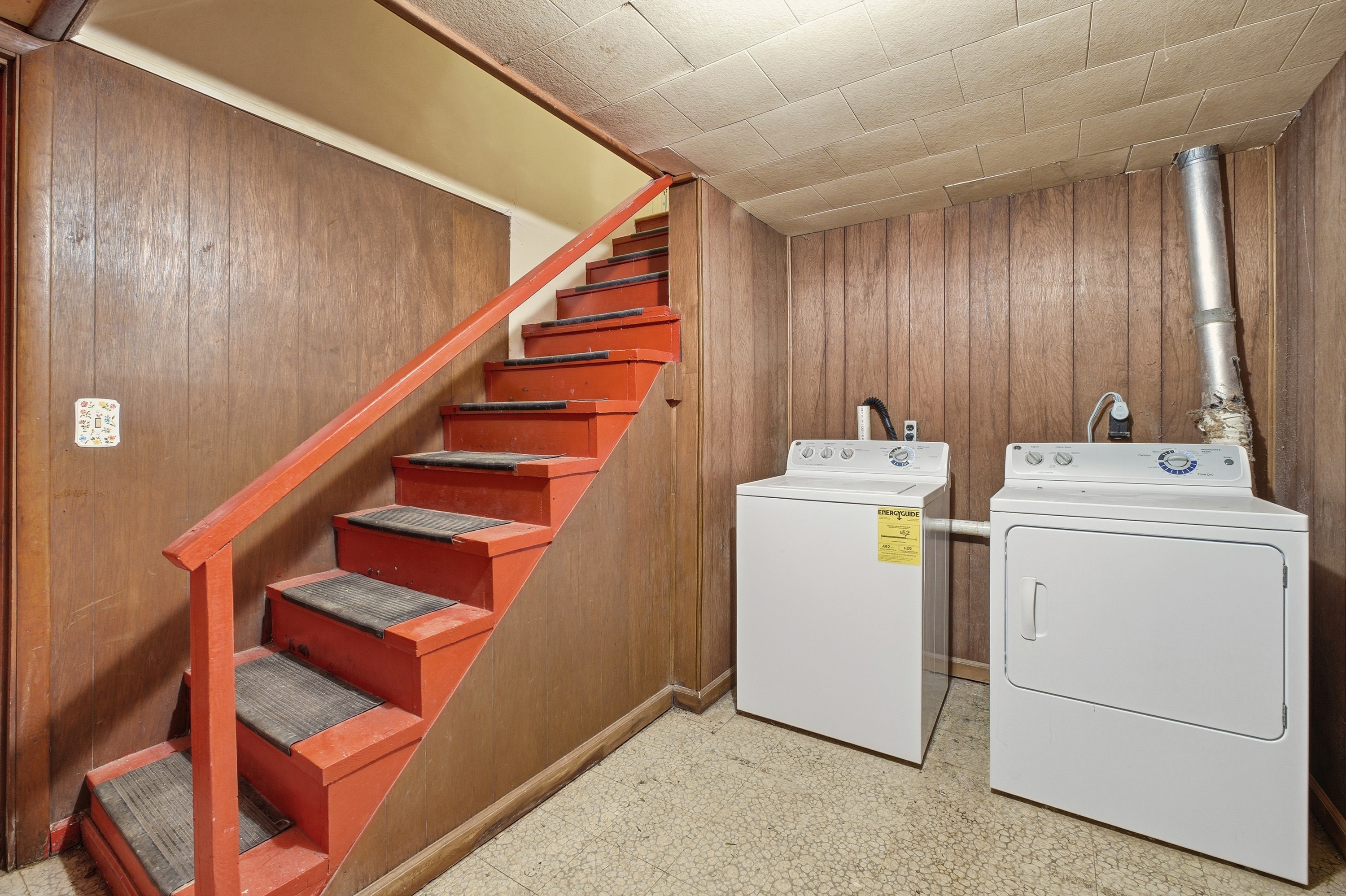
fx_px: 561
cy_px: 448
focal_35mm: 15
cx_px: 673
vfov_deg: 77.3
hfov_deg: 100.4
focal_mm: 10
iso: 400
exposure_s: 1/50
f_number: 8
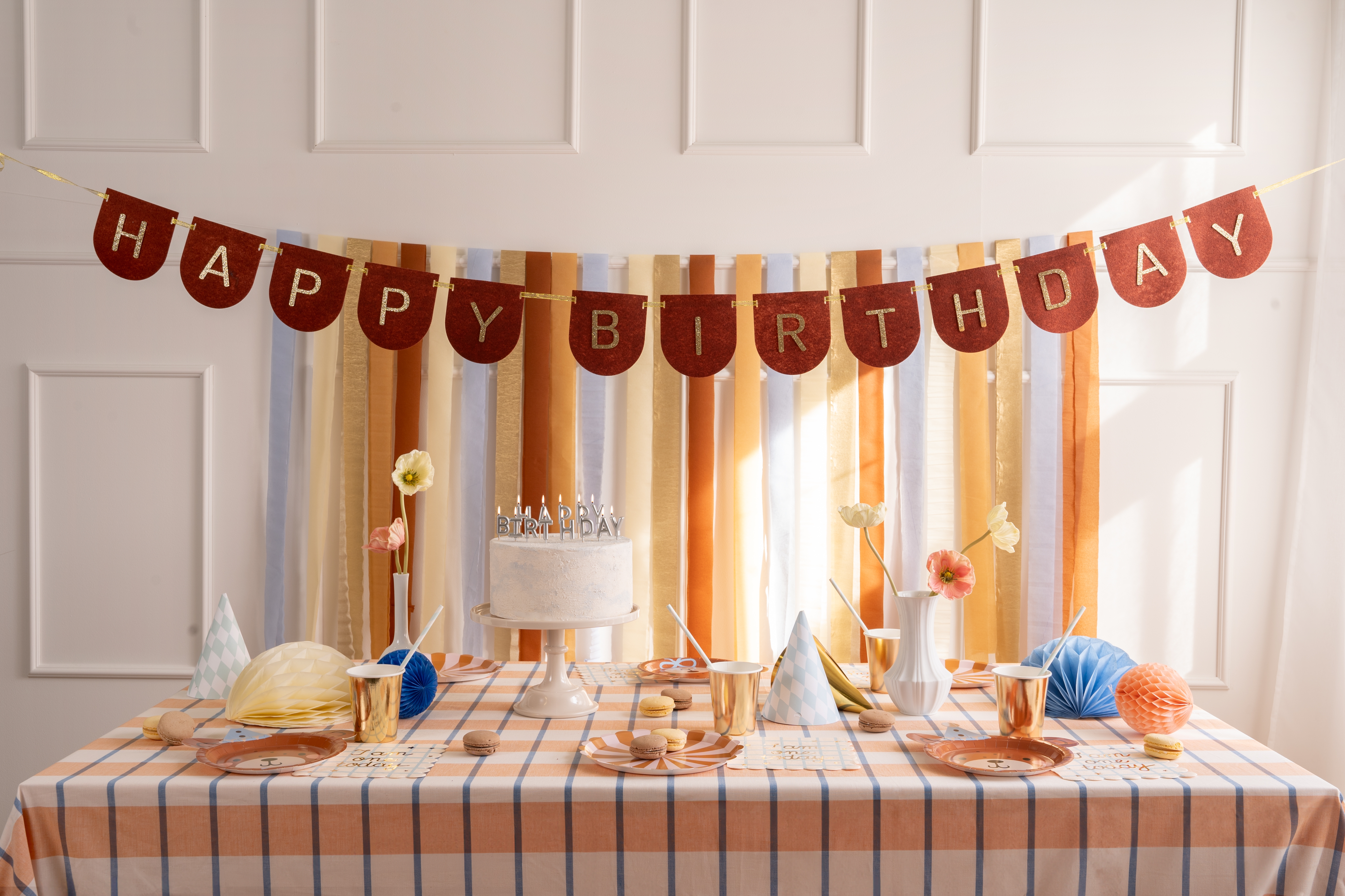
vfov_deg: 35.9
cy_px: 448
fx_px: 1382
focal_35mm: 37
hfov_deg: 51.9
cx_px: 672
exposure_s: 1/6
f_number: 11
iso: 100
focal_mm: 37
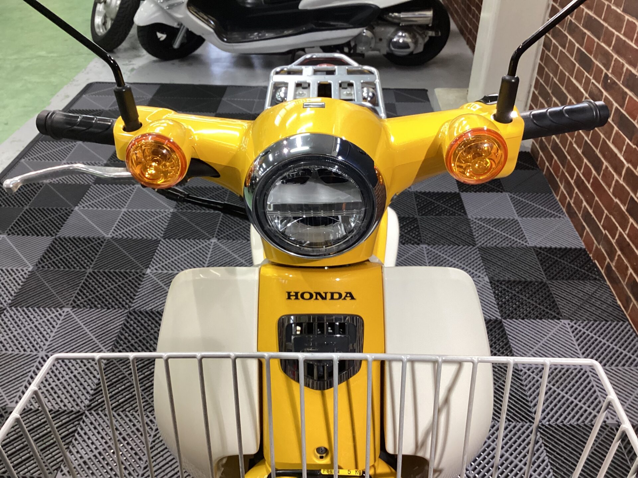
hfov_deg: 58.4
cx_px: 319
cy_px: 239
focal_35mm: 31
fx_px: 571
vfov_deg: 45.4
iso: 125
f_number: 2.4
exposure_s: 1/50
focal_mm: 3.3
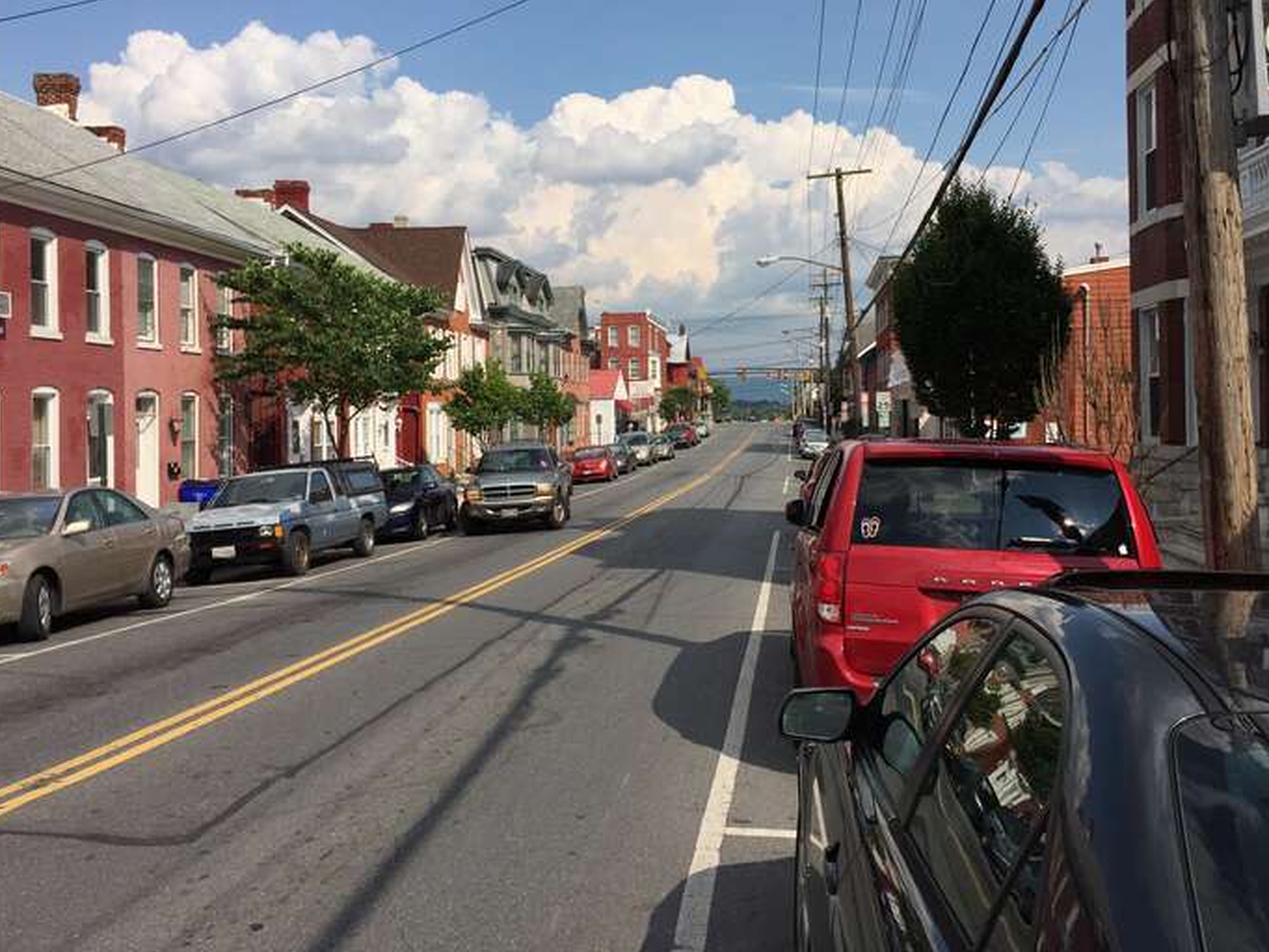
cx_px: 692
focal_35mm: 34
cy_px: 409
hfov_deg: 53.9
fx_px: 1247
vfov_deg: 41.7
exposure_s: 1/4405
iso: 32
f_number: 2.2
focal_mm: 4.15
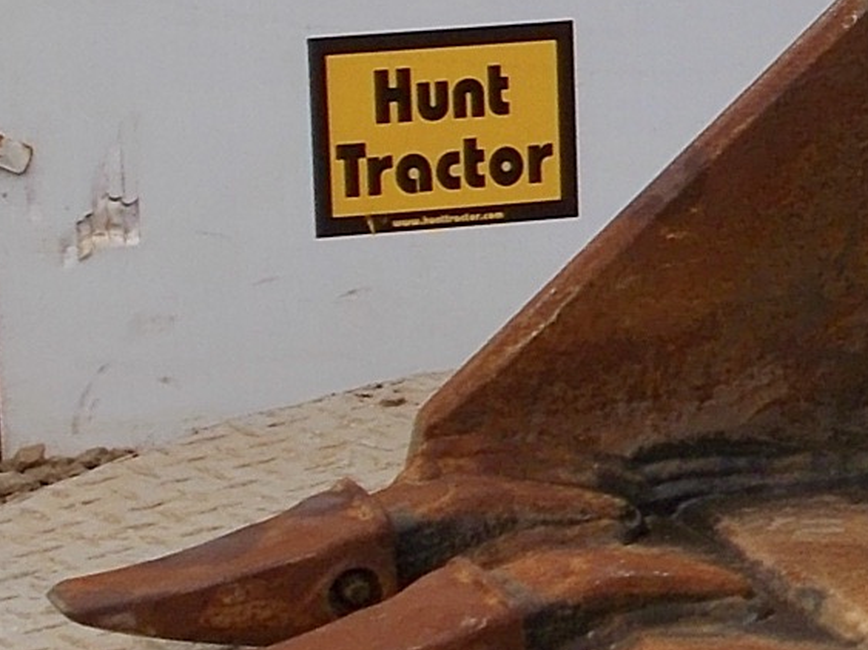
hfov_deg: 8.2
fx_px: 5866
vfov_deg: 6.3
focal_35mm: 234
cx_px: 1468
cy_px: 12
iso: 80
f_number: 4.9
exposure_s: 1/60
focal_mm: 10.3
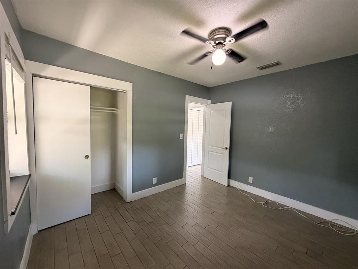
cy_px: 134
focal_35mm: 14
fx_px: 145
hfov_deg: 102.1
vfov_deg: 85.7
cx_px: 179
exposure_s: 1/63
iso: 320
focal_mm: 2.22
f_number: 2.2
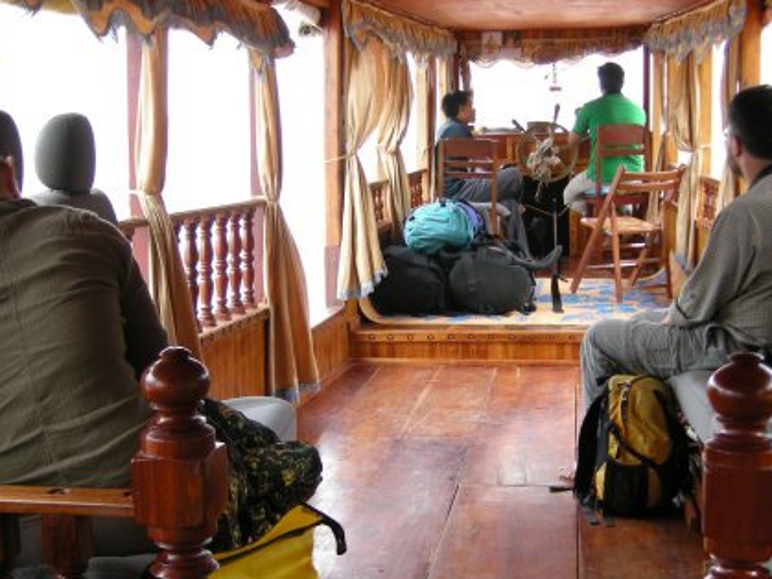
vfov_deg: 26.4
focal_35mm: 55
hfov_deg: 34.9
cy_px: 378
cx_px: 455
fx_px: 1226
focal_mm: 7.5
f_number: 2.7
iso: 64
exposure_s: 1/40.7
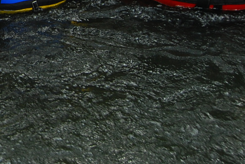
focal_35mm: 109
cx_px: -117
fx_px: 743
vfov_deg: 11.9
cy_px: -93
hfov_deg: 17.0
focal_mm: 22
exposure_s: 1/100
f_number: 5
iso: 400
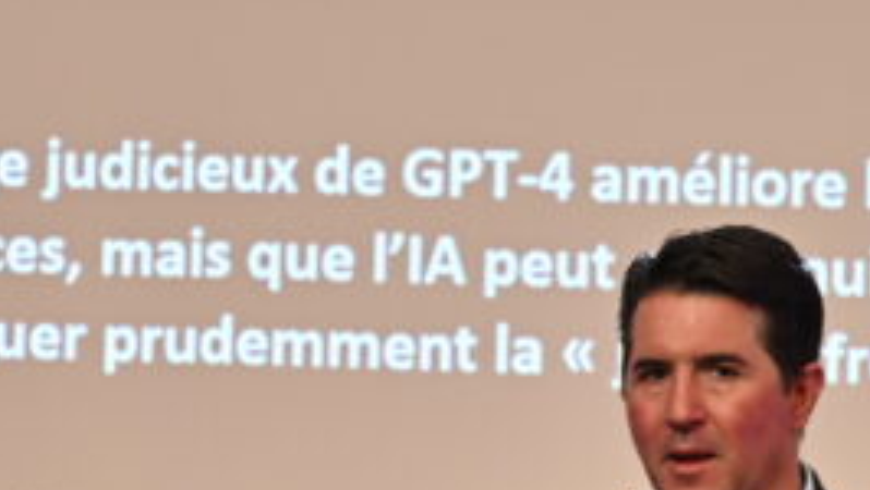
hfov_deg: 3.1
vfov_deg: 1.7
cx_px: 402
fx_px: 16273
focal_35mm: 705
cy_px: 1047
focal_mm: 175
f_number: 2.8
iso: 320
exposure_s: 1/120
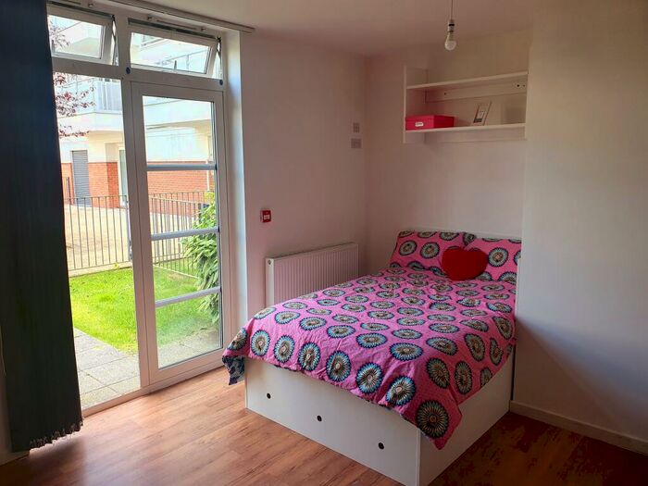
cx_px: 324
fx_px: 487
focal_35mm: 26
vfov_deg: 53.1
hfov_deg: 67.3
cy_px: 243
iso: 64
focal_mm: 4.32
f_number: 2.4
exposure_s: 1/100
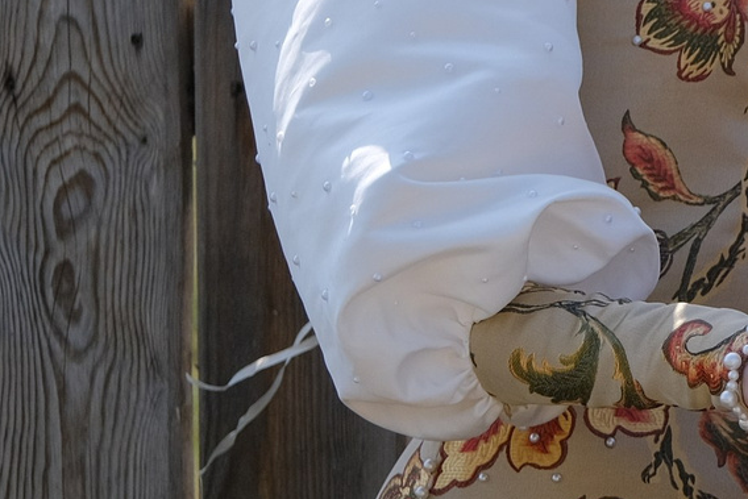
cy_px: 196
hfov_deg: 5.9
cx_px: 1510
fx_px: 7024
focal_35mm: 338
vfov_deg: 4.1
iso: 320
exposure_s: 1/2500
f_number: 2.8
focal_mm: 50
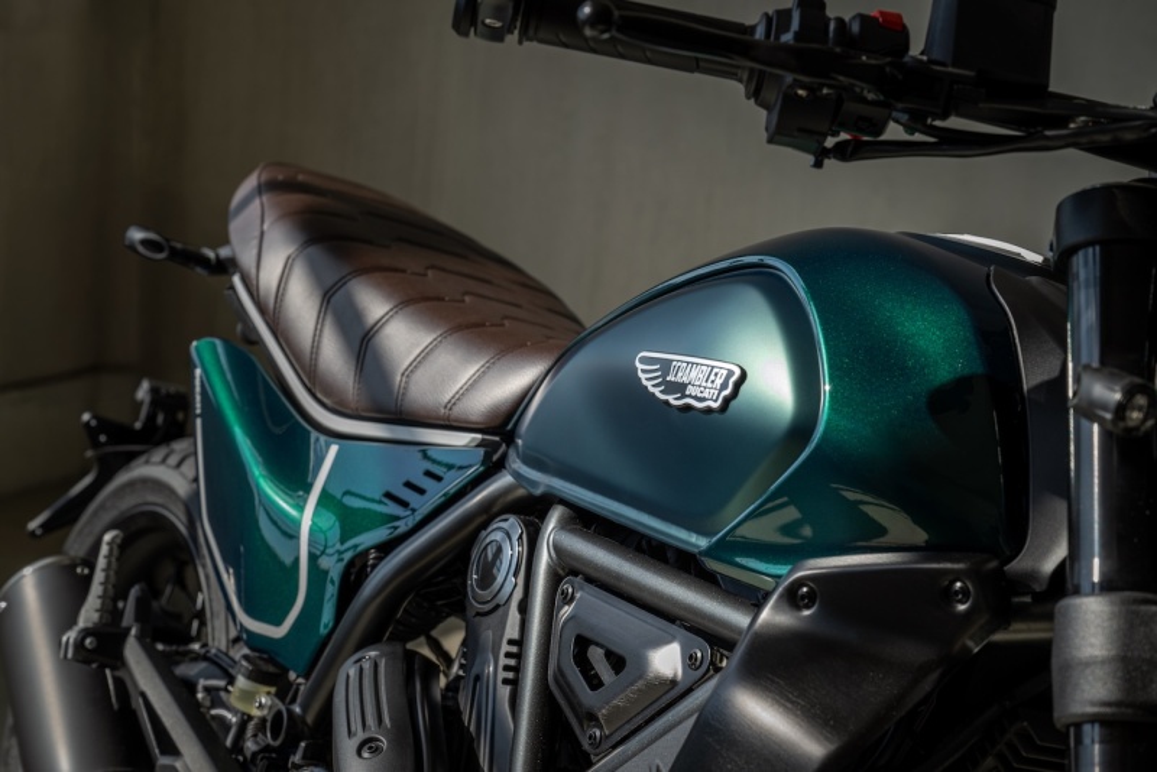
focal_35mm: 70
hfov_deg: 28.8
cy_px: 386
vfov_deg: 19.5
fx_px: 2250
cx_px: 578
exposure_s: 1/160
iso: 100
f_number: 7.1
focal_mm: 70
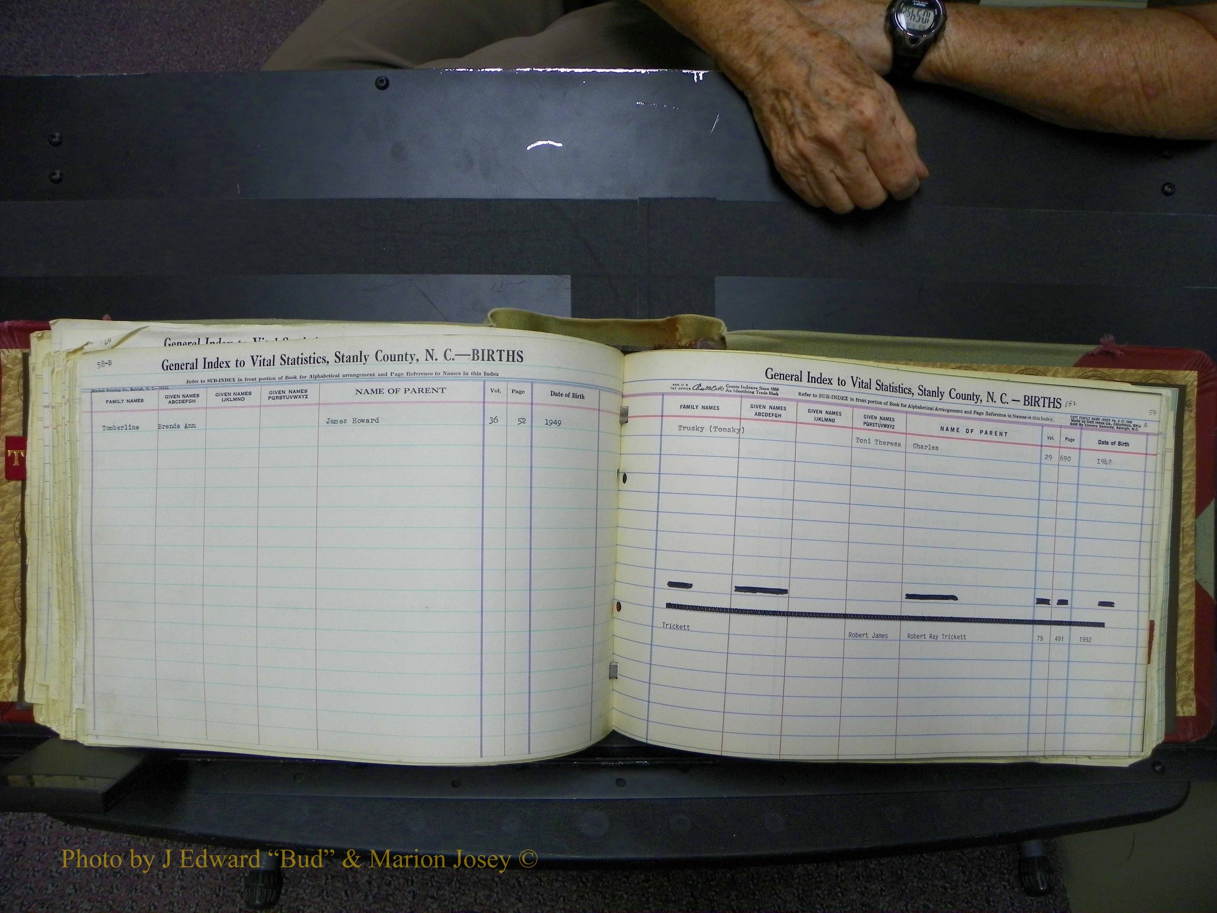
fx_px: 914
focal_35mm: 26
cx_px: 608
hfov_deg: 67.3
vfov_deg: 53.1
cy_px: 456
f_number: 2.8
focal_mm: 4.6
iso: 100
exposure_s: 1/30
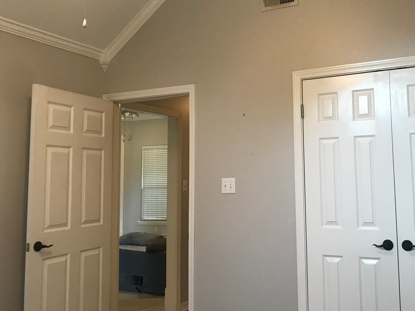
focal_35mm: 38
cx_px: 281
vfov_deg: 37.7
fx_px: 456
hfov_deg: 48.1
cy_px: 133
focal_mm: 3.99
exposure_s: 1/24
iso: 40
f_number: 1.8
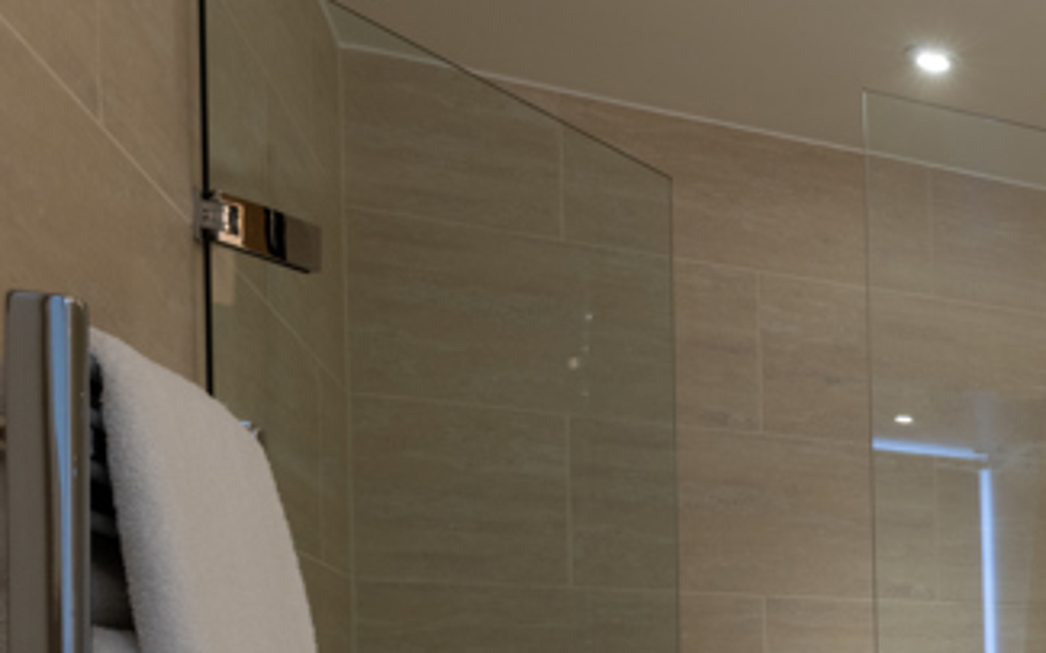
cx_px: 1458
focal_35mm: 47
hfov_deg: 30.3
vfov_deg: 25.0
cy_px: 759
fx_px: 1340
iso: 100
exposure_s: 1
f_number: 16
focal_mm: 15
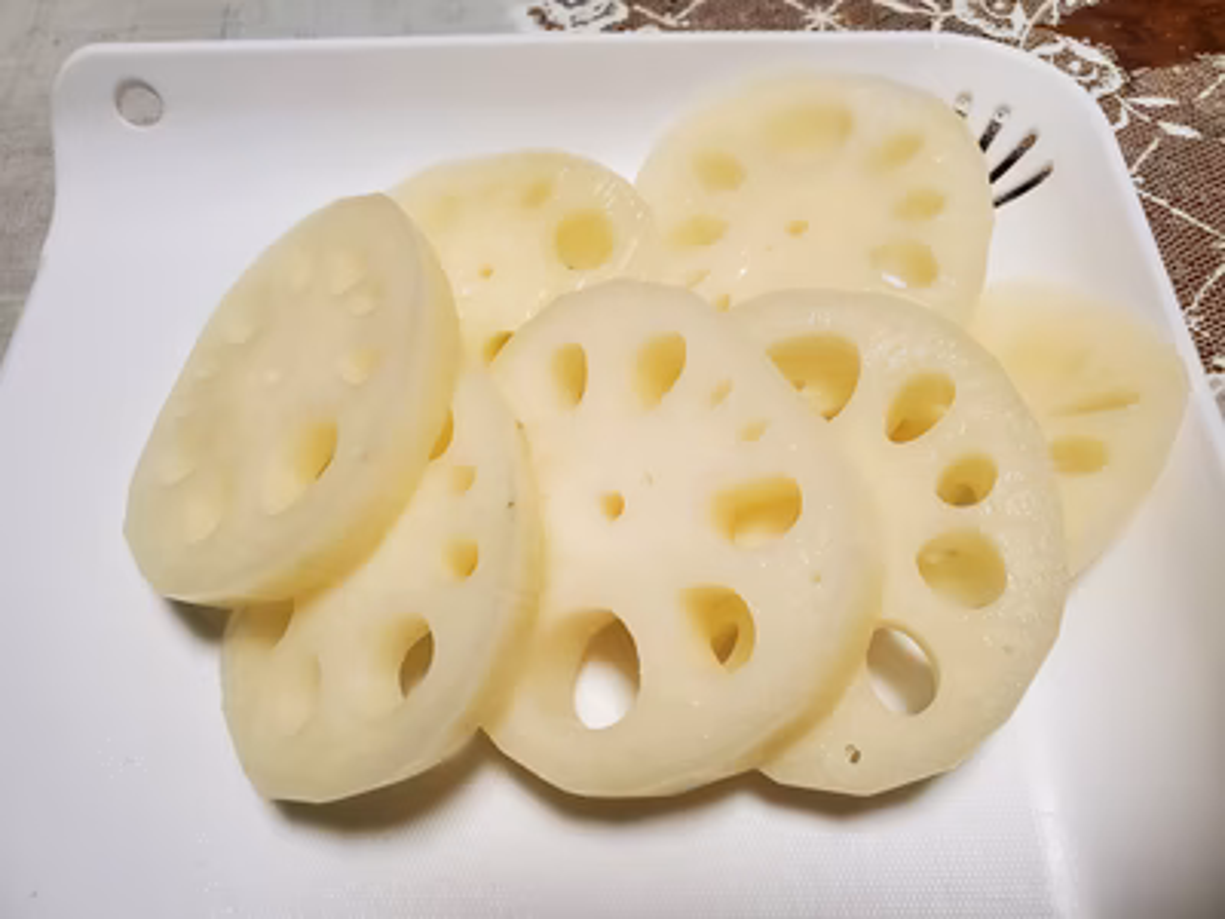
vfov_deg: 53.1
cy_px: 460
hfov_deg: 67.3
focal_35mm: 26
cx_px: 612
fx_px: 920
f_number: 2.4
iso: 320
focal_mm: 4.3
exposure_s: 1/100
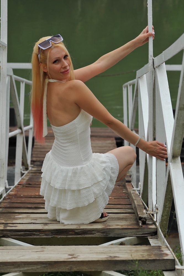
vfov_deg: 19.5
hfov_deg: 13.0
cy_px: 138
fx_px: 805
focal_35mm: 105
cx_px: 92
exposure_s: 1/640
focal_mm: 105
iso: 200
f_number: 6.3
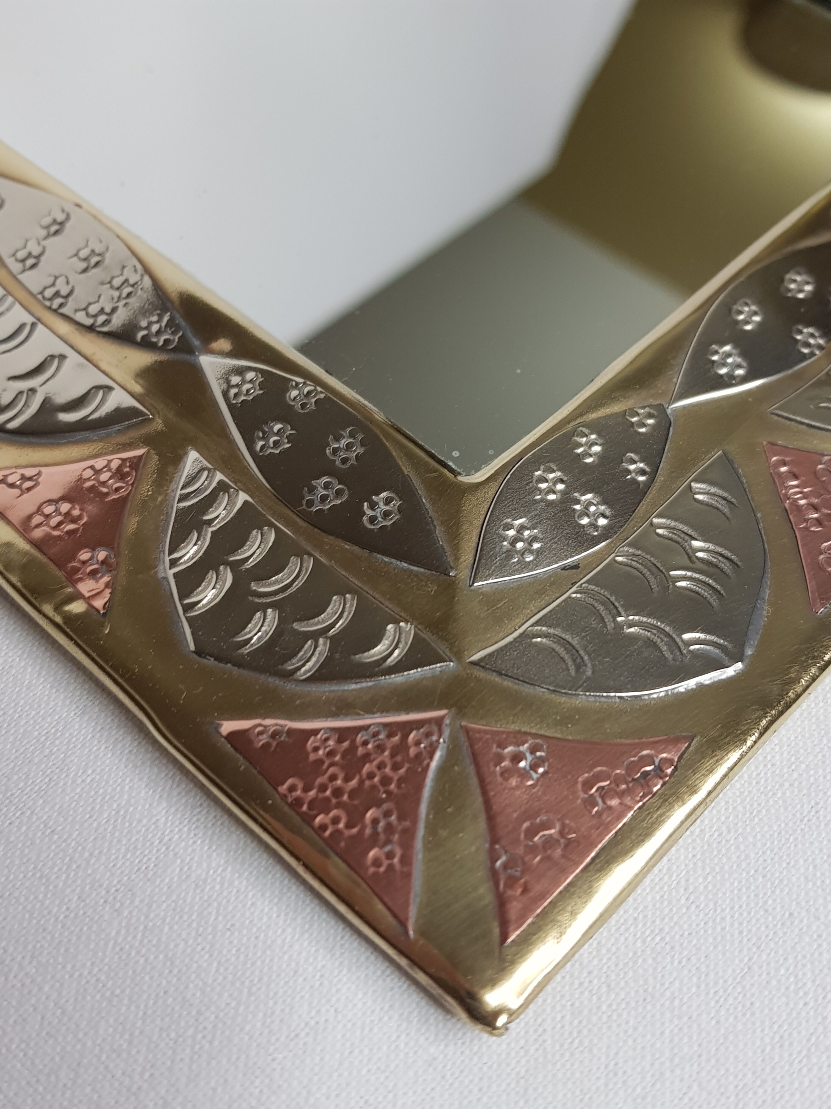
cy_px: 554
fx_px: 832
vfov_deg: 67.3
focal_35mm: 26
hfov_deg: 53.1
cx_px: 416
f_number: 1.7
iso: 64
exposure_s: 1/100
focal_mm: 4.2
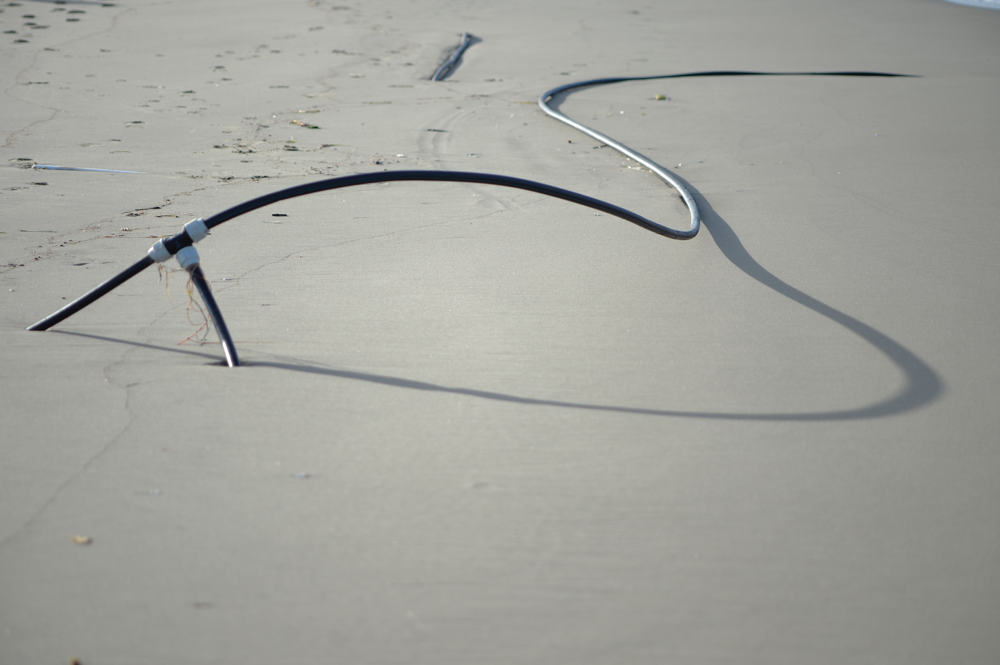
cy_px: 332
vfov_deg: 13.0
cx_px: 500
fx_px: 2915
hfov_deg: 19.5
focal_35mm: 105
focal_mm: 105
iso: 50
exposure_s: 1/500
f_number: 2.8
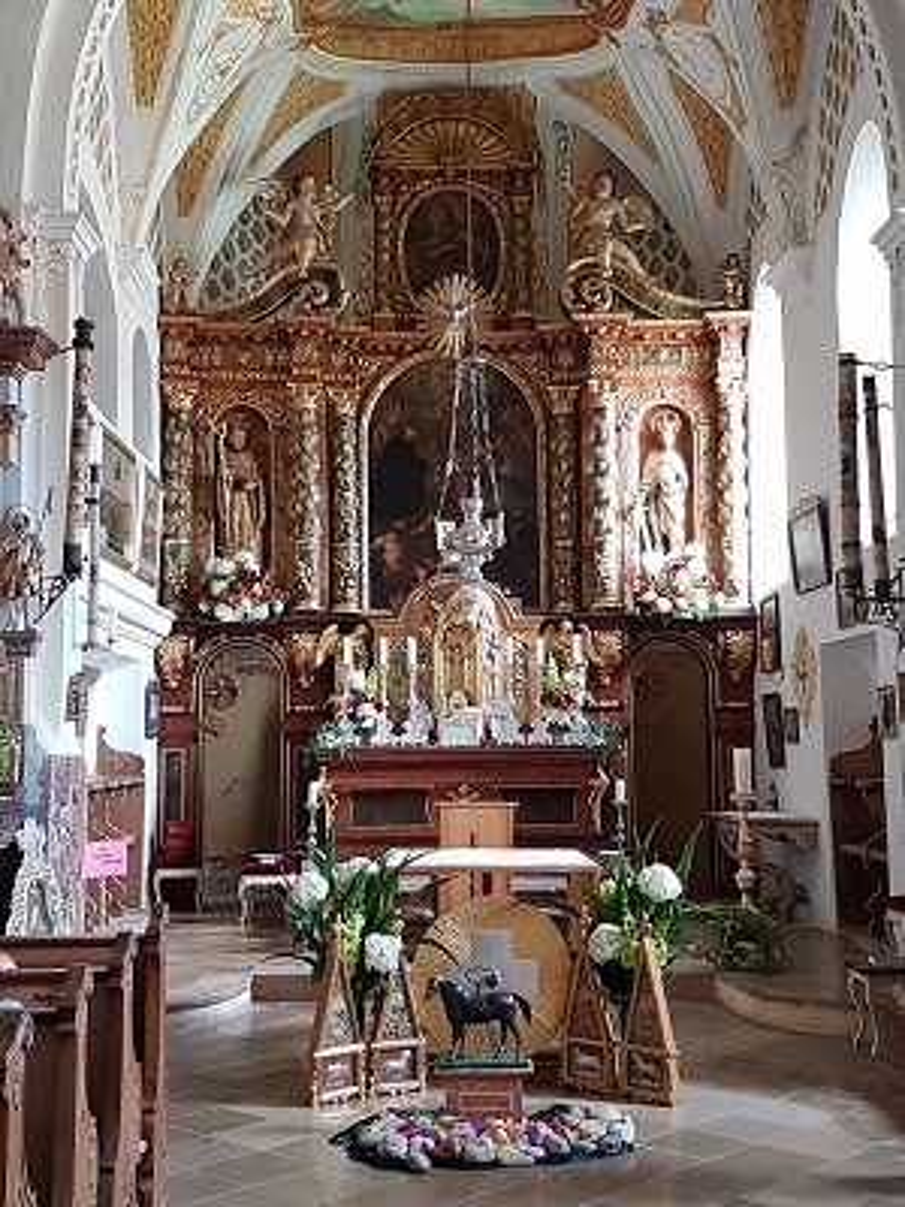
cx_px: 452
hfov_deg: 53.1
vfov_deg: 67.3
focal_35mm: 26
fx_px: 906
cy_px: 604
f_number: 1.7
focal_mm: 4.2
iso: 160
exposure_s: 1/33
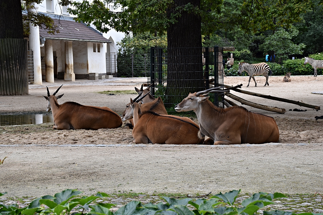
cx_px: 162
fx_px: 700
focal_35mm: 78
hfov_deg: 26.0
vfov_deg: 17.5
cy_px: 108
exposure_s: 1/250
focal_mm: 52
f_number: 8
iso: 400
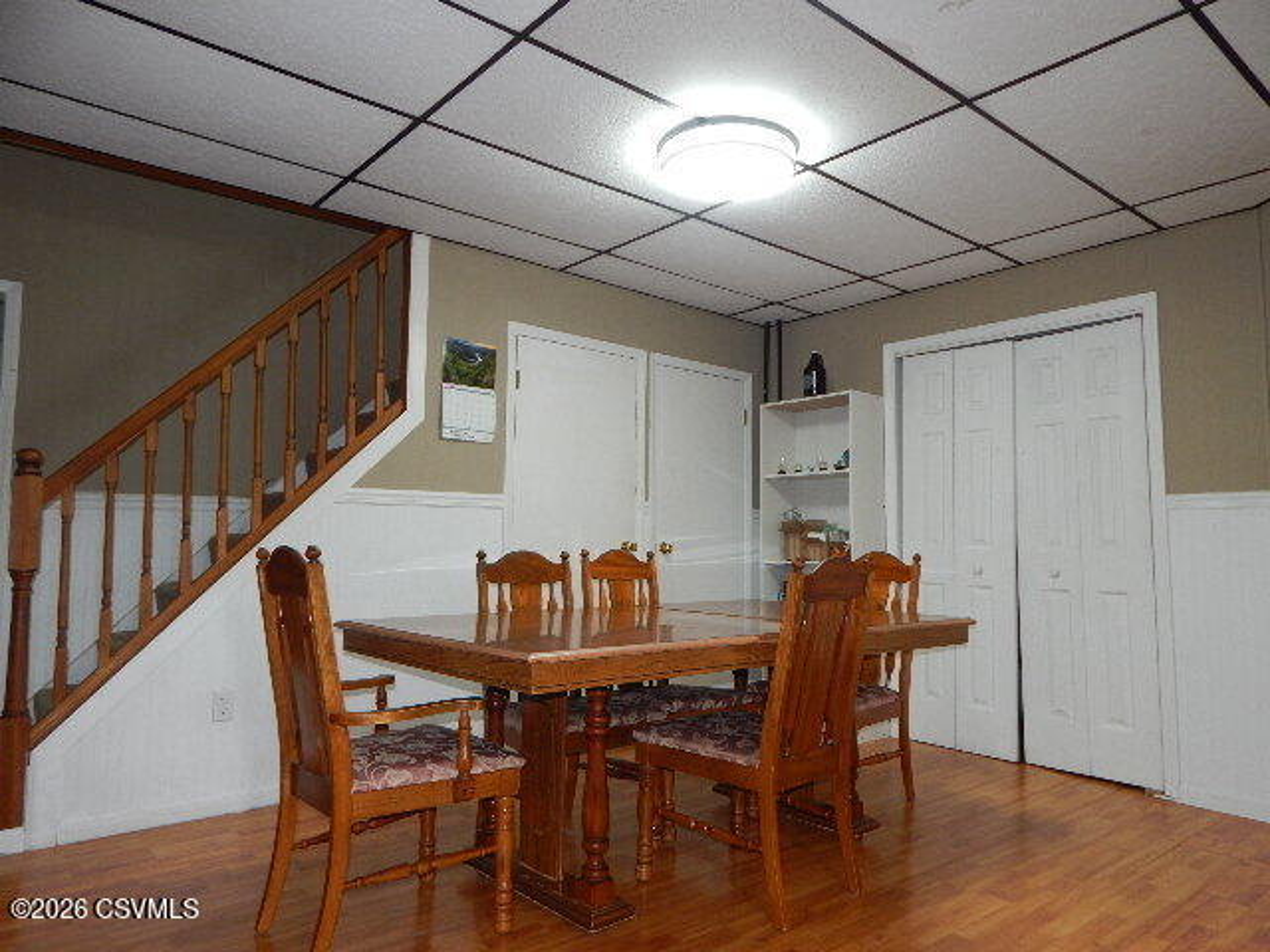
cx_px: 635
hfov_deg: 76.4
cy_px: 476
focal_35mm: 22
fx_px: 807
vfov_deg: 61.1
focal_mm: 4
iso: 200
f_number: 3
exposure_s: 1/30
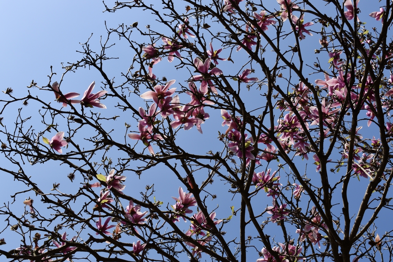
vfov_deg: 23.8
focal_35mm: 57
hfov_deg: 35.0
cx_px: 196
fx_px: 622
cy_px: 131
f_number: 9
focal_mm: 38
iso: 100
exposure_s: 1/320
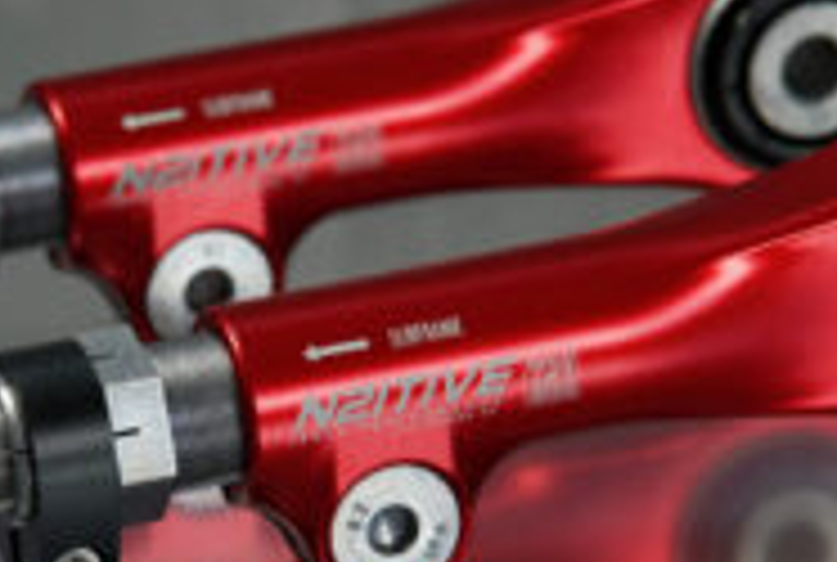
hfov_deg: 6.1
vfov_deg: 4.1
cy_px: 369
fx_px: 7854
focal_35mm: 337
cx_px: 302
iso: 1000
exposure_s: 1/50
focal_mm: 157
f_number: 5.6
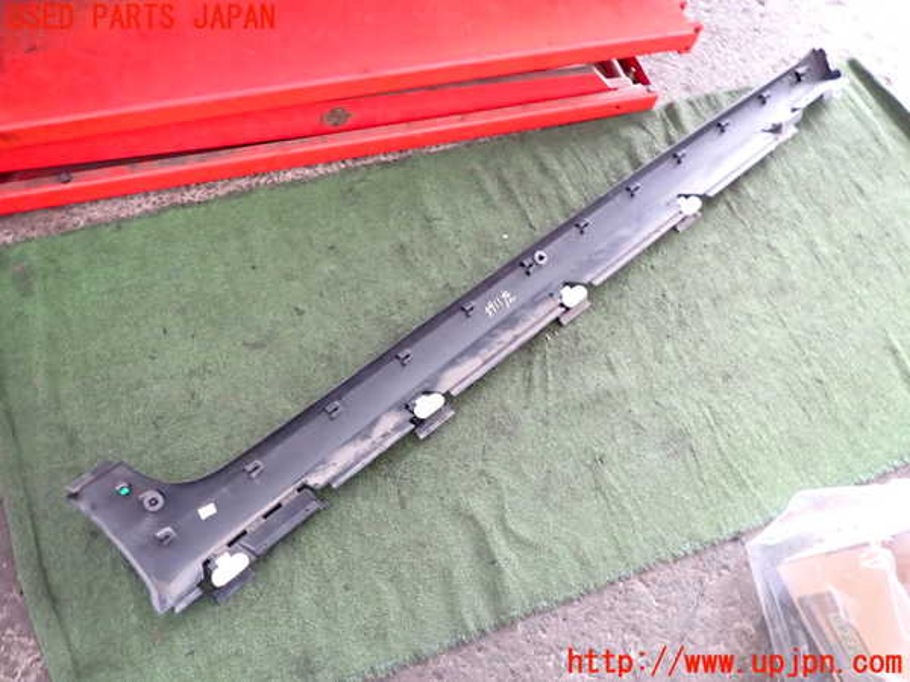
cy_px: 341
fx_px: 657
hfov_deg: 69.4
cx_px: 455
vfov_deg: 54.9
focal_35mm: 25
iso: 640
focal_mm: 4.5
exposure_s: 1/30
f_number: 2
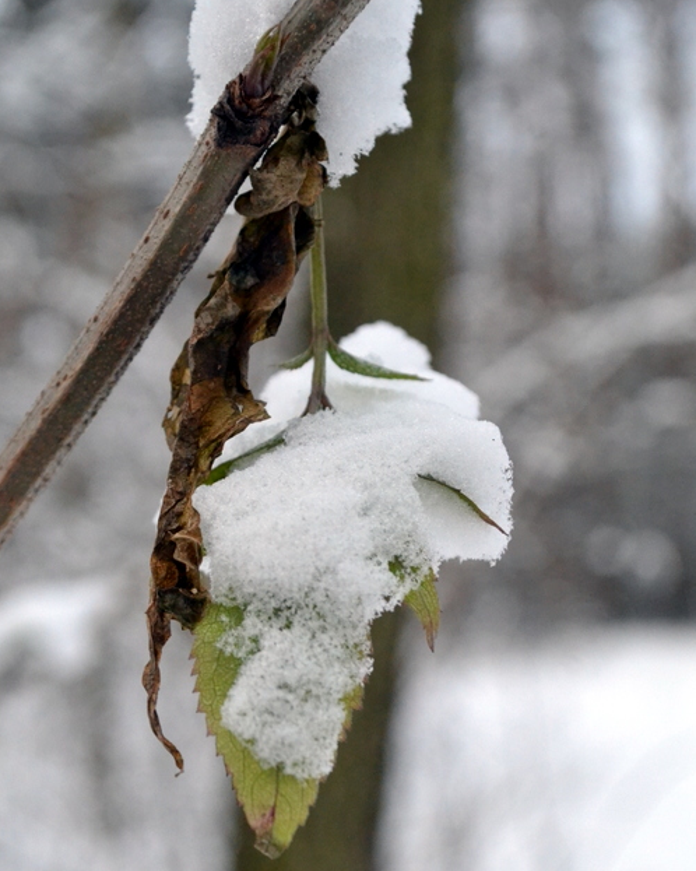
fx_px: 1958
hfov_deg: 20.2
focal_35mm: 76
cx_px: 349
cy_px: 424
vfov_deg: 25.1
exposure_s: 1/250
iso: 3200
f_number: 8
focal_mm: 42
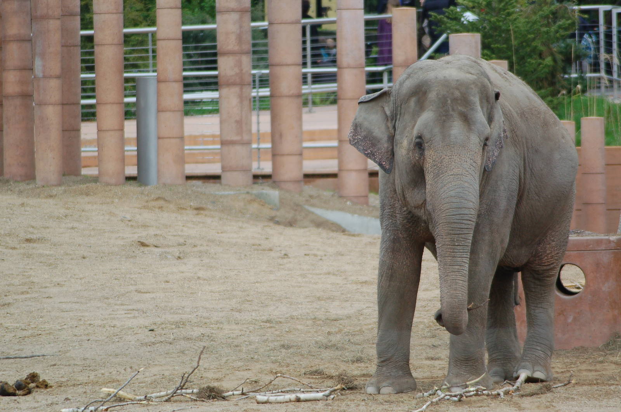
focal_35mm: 330
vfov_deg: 4.2
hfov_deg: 6.3
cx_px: 310
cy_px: 206
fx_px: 5683
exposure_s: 1/500
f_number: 5.6
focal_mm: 220
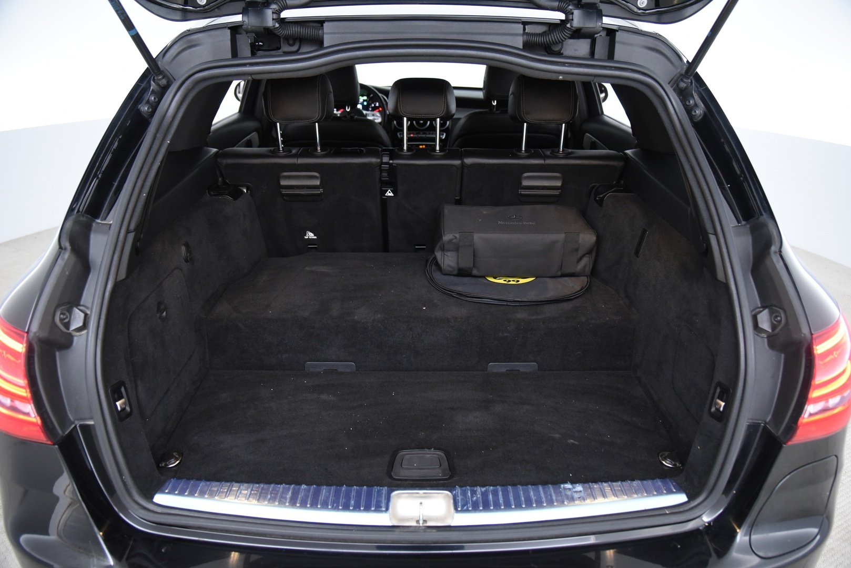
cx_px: 426
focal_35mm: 27
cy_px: 284
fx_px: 638
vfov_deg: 48.0
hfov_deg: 67.4
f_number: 4
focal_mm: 27
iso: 4000
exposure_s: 1/60
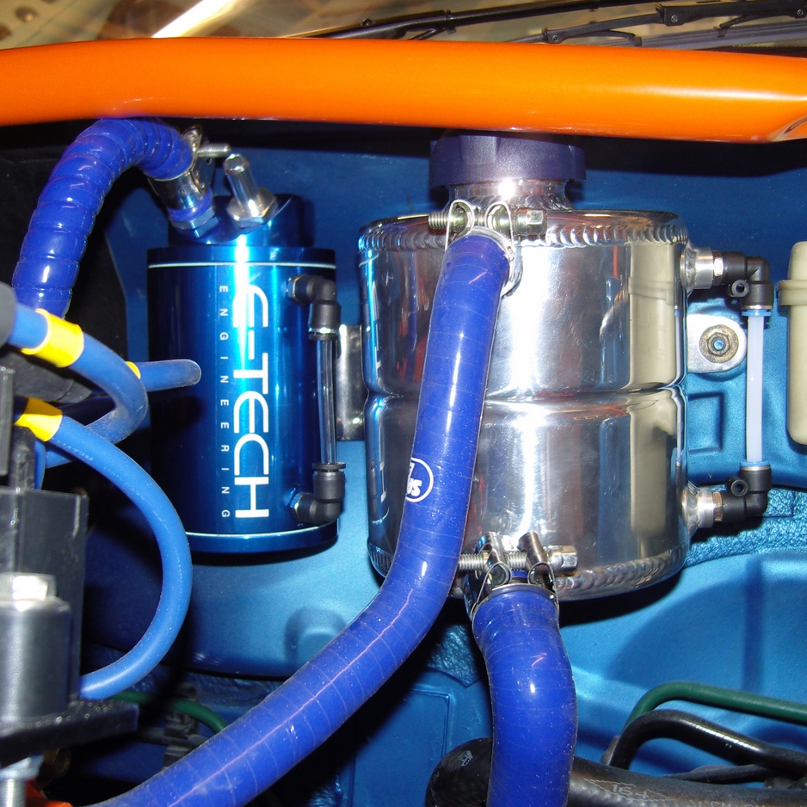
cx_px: 438
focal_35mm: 41
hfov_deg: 40.9
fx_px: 1081
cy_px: 407
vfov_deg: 40.9
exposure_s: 1/40
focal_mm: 7.3
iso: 100
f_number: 2.8
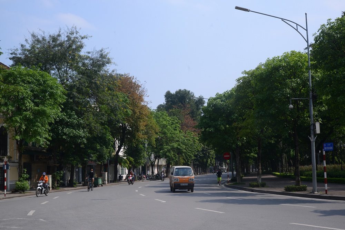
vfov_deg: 29.3
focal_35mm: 46
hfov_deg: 42.7
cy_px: 115
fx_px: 441
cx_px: 172
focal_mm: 46
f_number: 10
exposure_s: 1/250
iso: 200
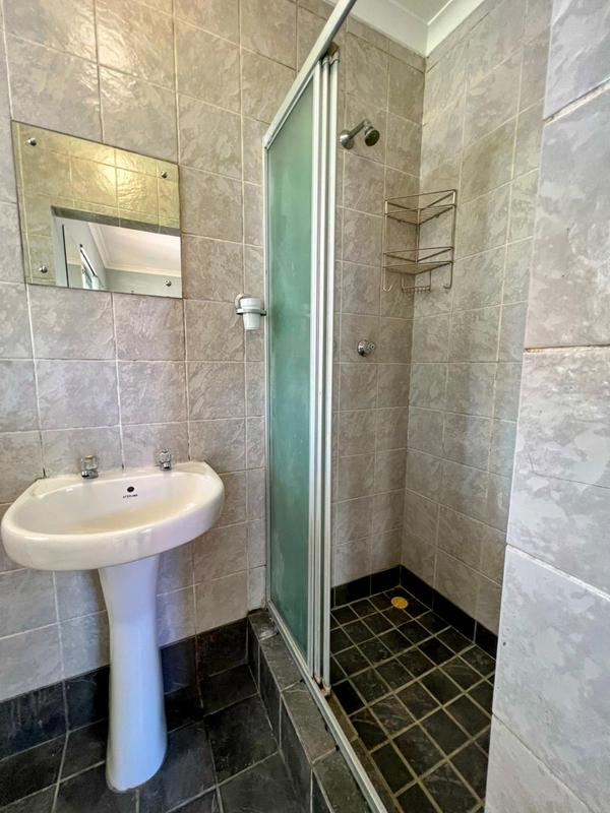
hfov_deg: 89.9
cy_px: 406
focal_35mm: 13
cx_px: 305
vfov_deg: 106.2
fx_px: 305
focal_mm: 1.57
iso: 160
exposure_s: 1/50
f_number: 1.8
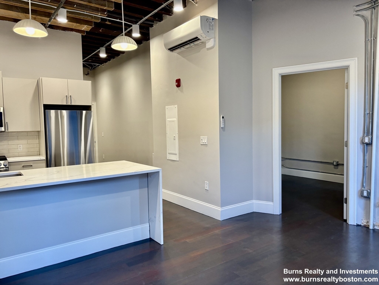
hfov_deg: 67.3
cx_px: 190
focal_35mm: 26
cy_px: 142
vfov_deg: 53.1
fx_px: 285
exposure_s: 1/60
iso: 125
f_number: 1.6
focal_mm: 5.96
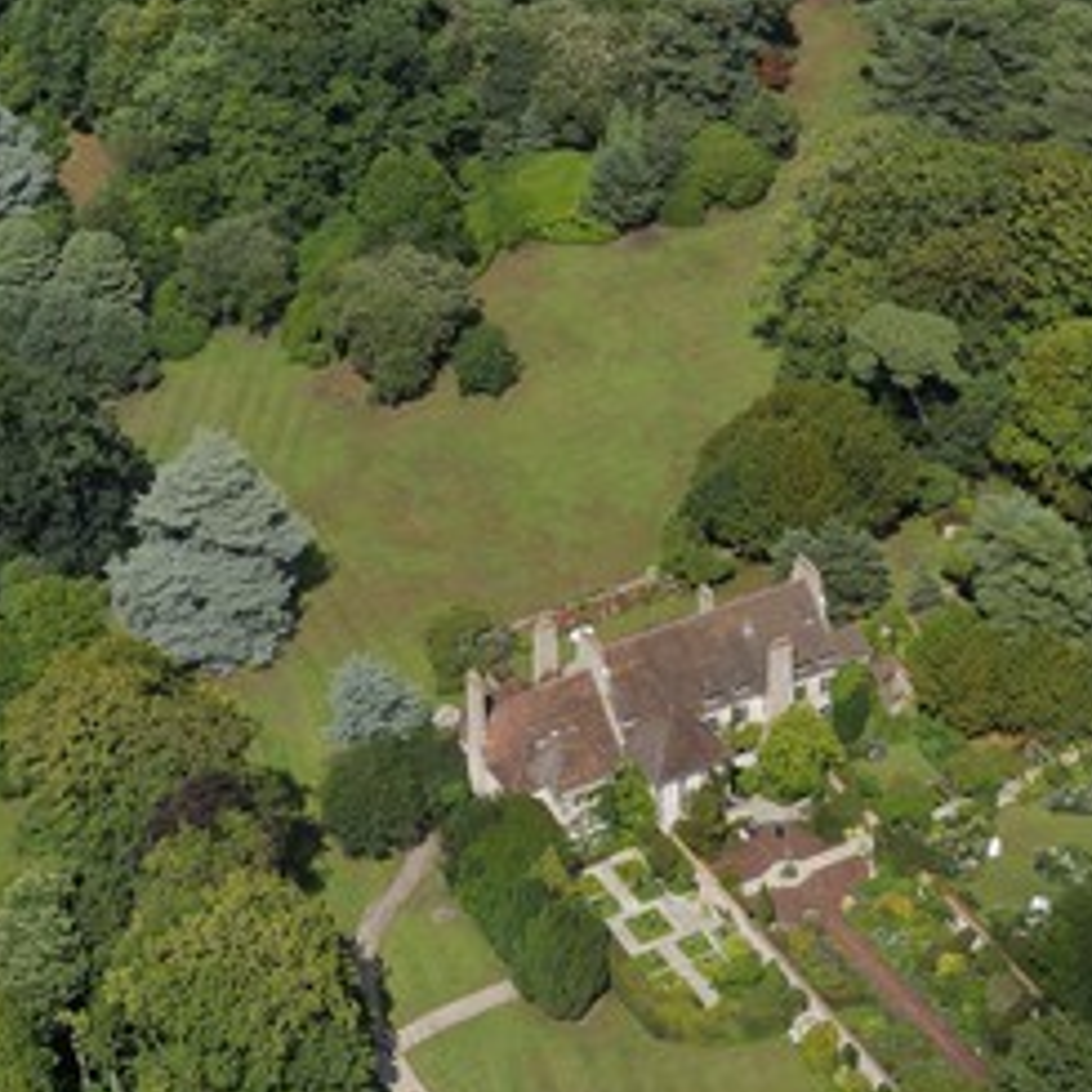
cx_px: 780
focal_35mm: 102
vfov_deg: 17.1
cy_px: 544
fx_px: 3640
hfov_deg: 17.0
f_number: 7.1
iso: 400
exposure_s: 1/1000
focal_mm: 70
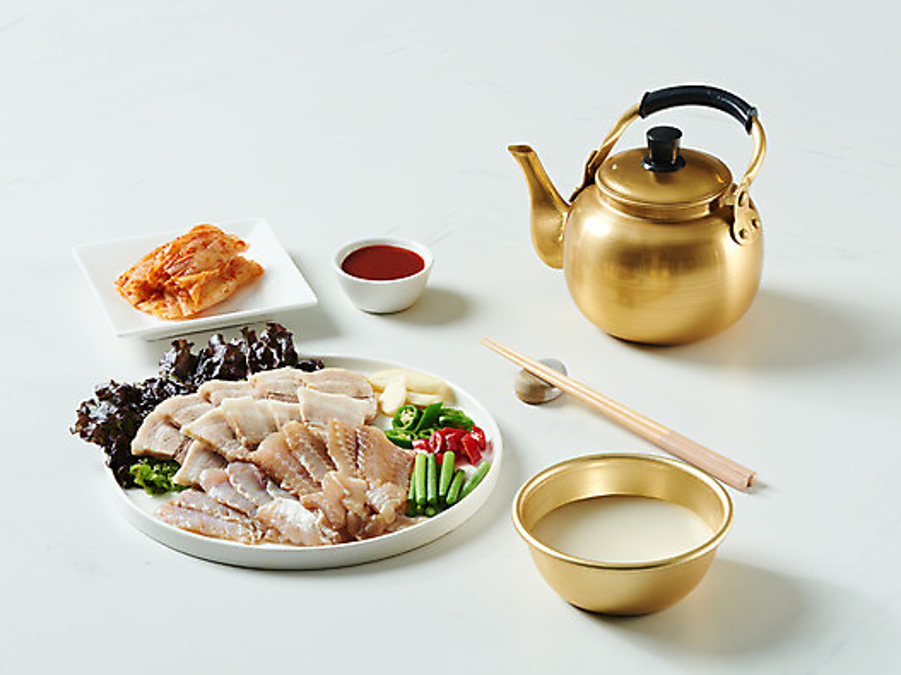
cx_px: 448
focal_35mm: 115
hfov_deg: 17.1
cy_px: 335
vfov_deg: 12.9
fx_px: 2993
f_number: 22
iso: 250
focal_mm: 105
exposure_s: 1/125
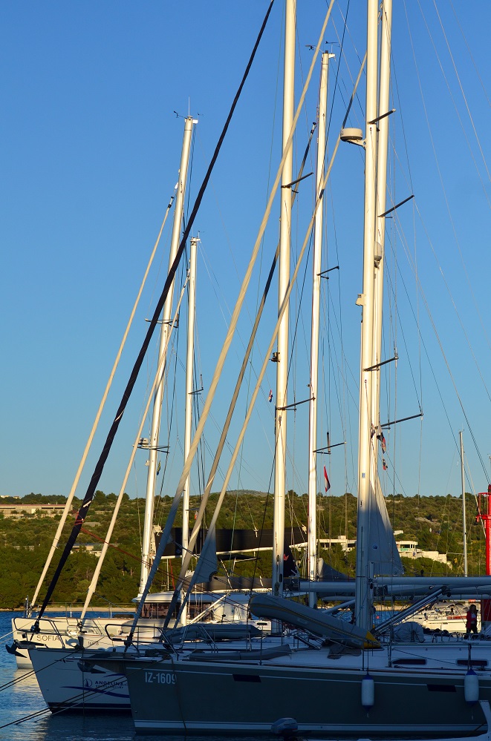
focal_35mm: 105
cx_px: 246
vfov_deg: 19.5
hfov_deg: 13.0
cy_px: 370
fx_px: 2159
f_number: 5.6
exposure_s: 1/2500
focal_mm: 70
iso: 400
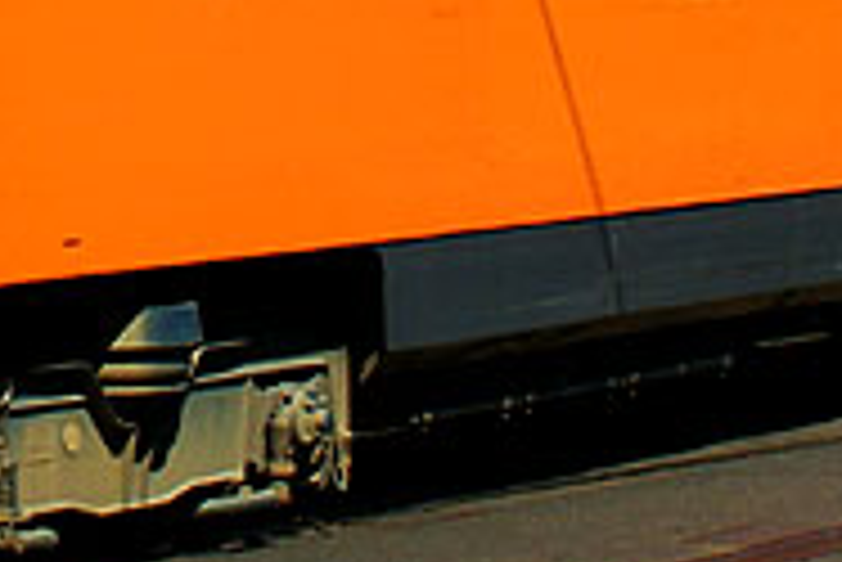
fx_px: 5758
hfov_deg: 8.3
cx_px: -189
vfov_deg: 5.5
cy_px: -427
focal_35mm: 246
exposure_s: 1/640
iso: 200
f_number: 8
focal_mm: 30
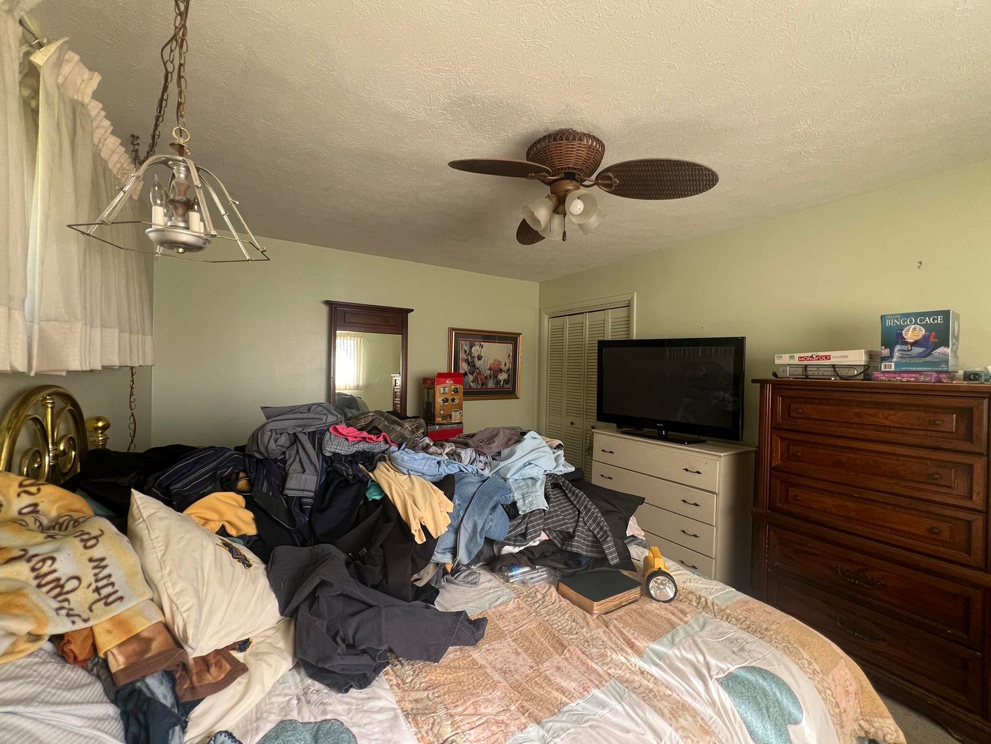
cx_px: 496
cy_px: 372
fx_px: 372
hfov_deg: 106.2
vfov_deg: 89.9
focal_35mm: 13
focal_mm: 1.57
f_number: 1.8
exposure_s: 1/99
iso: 125
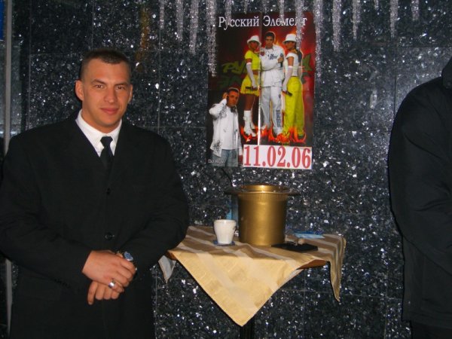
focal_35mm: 46
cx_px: 226
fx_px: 601
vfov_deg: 31.5
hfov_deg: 41.2
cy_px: 170
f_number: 3.1
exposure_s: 1/60
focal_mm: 9.5
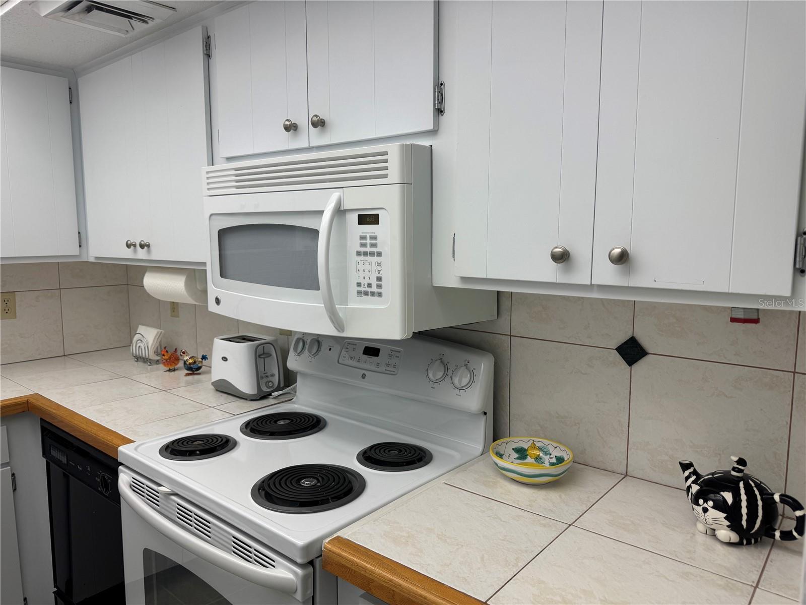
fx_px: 559
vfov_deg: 56.8
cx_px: 403
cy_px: 302
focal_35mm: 24
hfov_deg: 71.6
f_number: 1.78
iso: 64
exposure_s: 1/188
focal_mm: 6.76
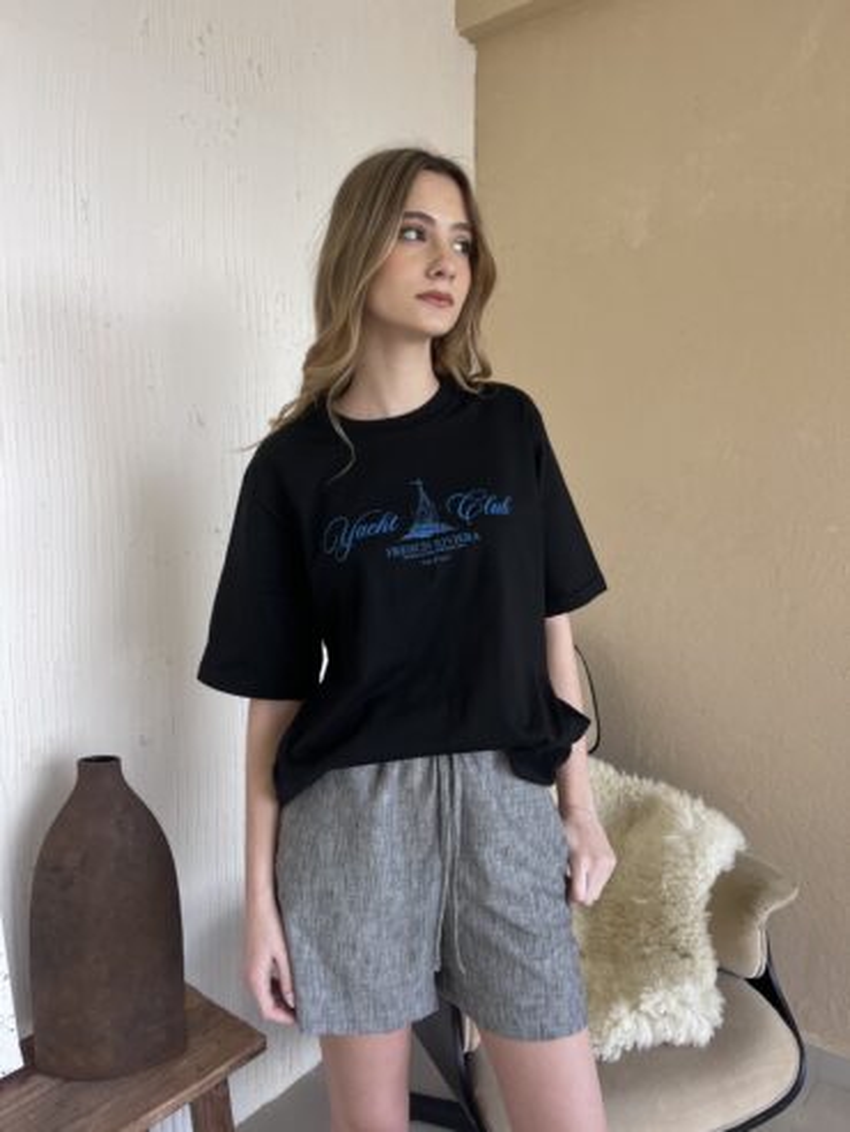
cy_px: 566
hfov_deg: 53.1
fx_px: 851
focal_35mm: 26
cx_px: 425
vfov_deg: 67.3
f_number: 1.5
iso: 80
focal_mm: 5.7
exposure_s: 1/121
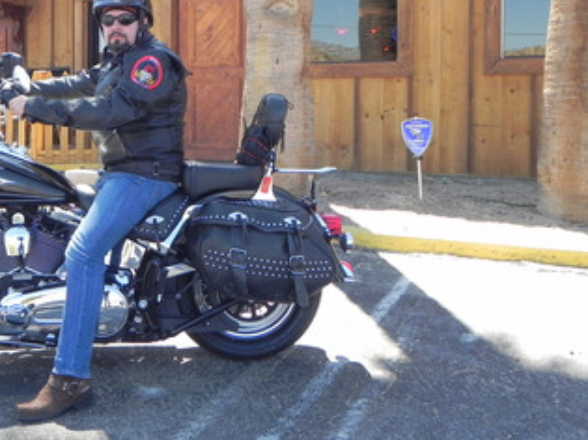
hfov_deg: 40.7
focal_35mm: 46
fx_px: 781
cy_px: 105
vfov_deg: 30.9
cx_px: 189
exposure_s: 1/166
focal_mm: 5.2
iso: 160
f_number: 4.5
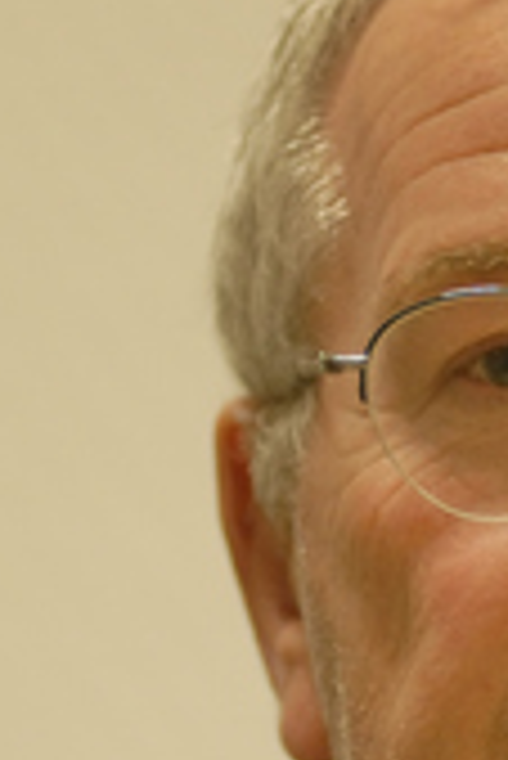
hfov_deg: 1.4
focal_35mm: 961
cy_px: 944
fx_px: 20298
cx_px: 638
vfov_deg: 2.1
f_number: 2.8
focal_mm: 180
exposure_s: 1/80
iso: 640
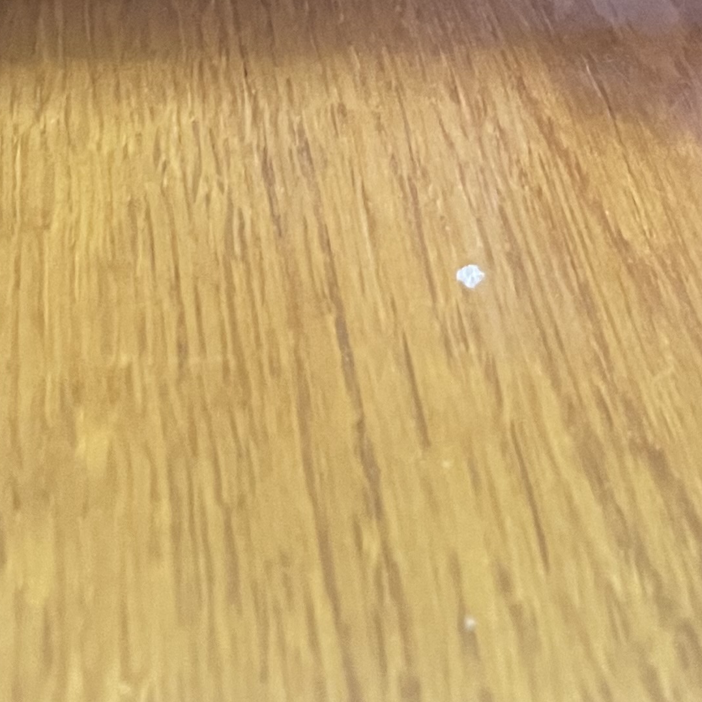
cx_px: 252
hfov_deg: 20.1
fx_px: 1973
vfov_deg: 19.3
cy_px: -79
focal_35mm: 86
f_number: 1.6
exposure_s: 1/25
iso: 640
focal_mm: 4.2
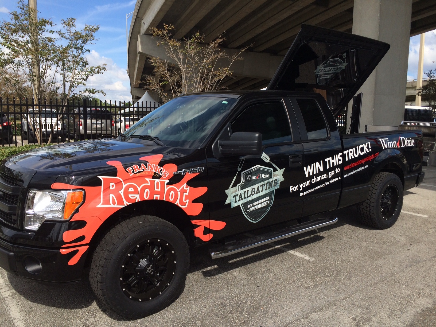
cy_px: 164
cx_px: 218
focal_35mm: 30
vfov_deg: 46.8
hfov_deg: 60.0
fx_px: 378
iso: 32
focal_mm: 4.12
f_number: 2.2
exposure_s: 1/1709
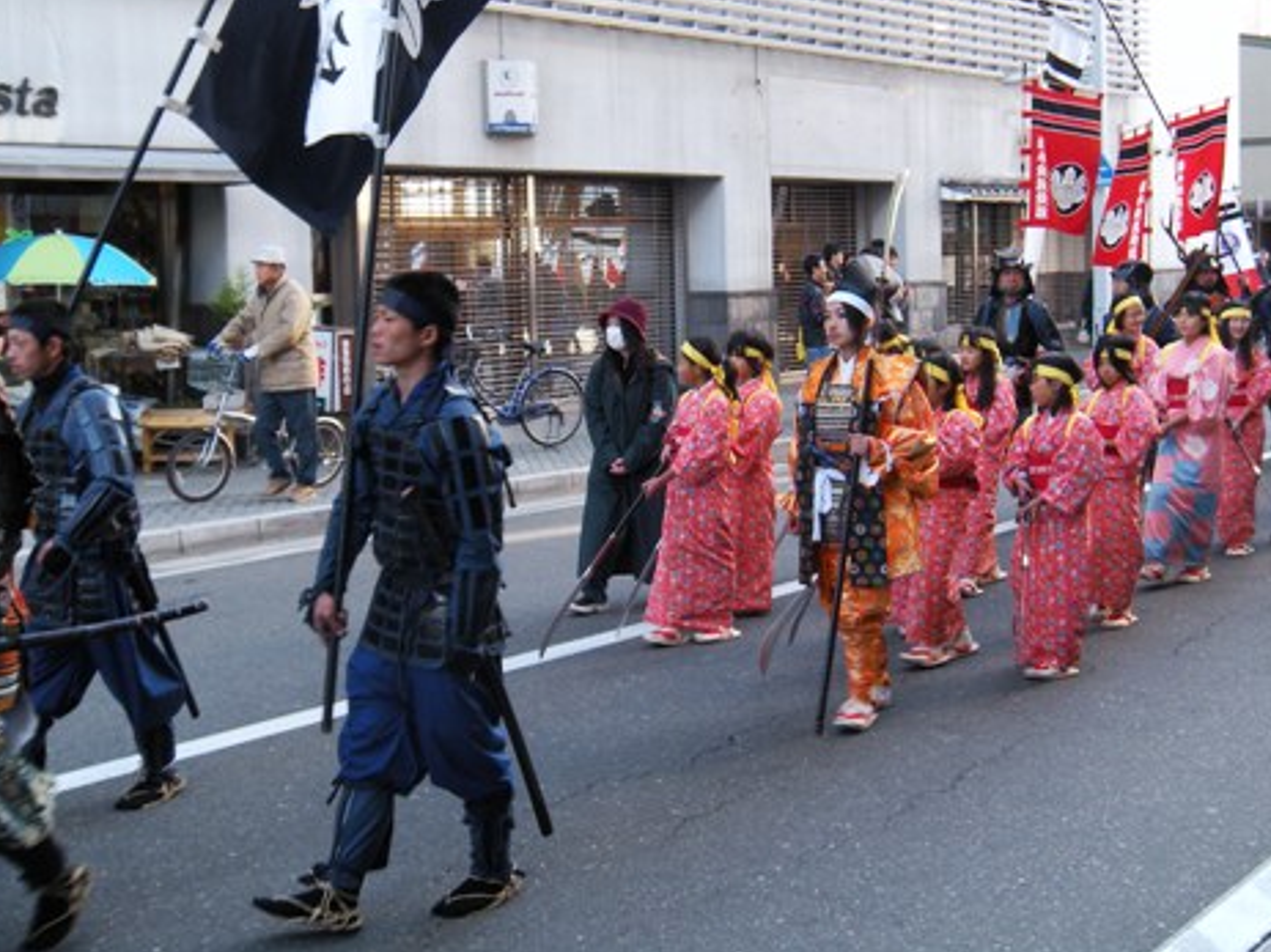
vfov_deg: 28.0
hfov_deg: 36.8
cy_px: 398
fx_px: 1909
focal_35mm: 52
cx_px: 688
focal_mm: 7.4
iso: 88
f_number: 4
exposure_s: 1/48.2
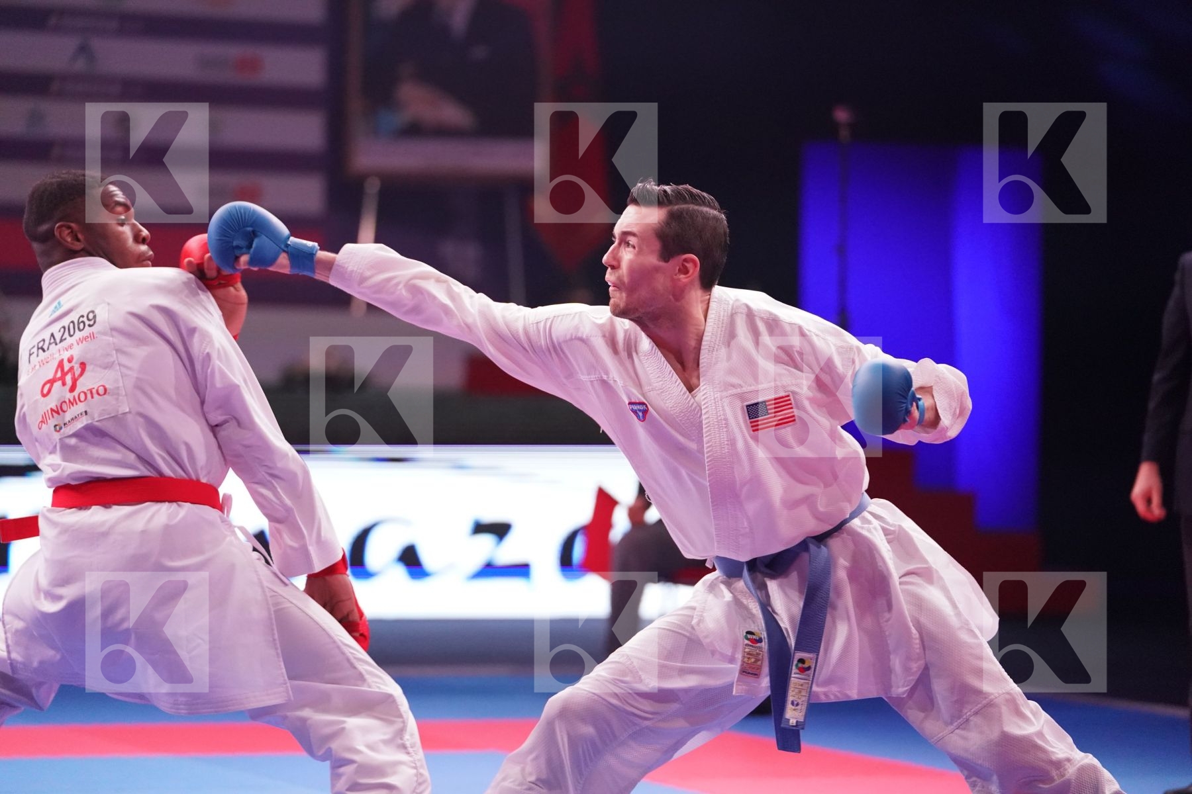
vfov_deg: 10.1
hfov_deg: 15.1
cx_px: 596
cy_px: 397
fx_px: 4503
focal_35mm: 136
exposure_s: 1/1000
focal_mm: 136
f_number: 2.8
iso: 6400
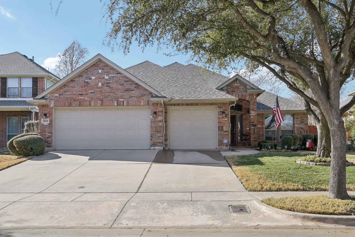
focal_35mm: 30
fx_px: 296
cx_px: 178
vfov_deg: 43.6
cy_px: 118
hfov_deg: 61.9
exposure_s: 1/640
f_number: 8
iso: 400
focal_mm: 30
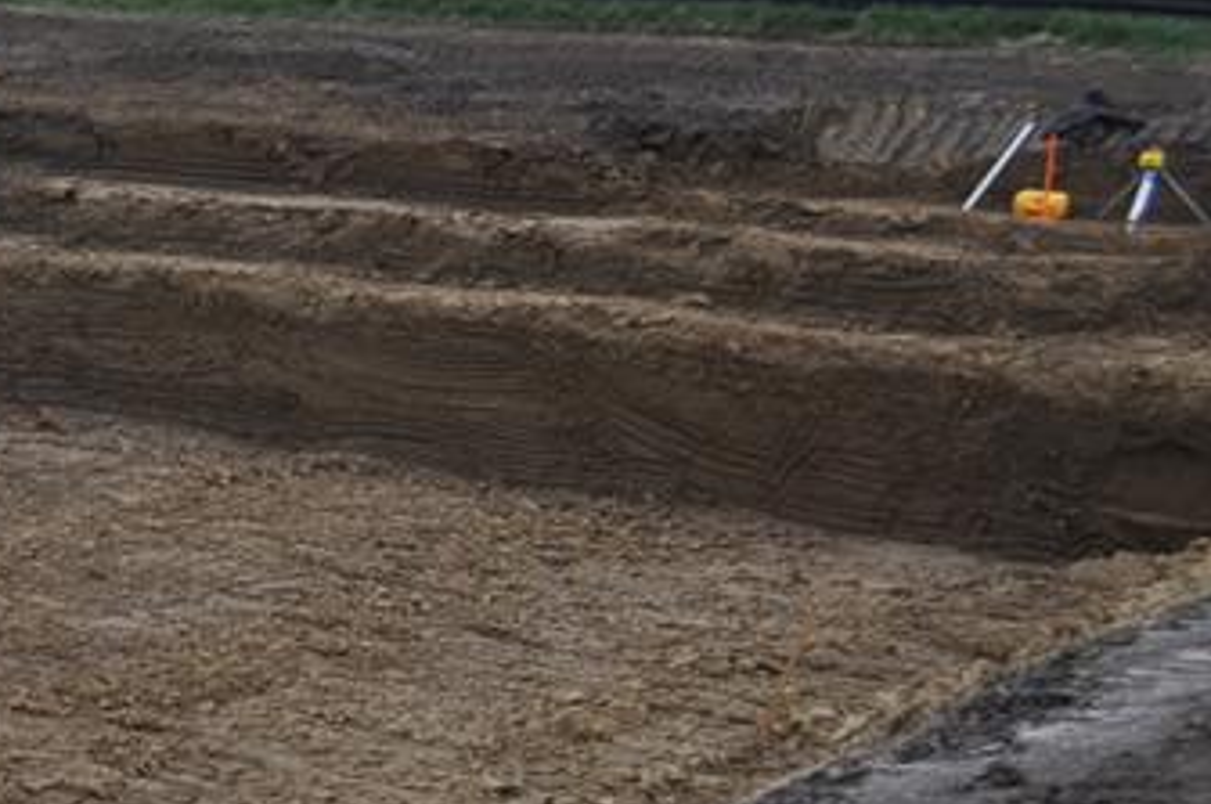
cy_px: 537
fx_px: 3124
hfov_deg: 18.4
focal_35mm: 93
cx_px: -793
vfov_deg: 14.6
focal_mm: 18
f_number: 5.6
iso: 200
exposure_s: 1/125
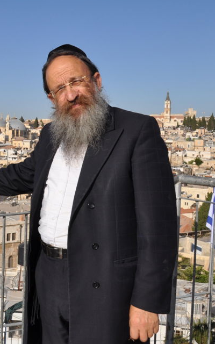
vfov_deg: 45.2
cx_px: -27
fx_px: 413
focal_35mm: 44
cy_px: 162
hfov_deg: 26.6
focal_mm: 18
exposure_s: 1/200
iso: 200
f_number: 20
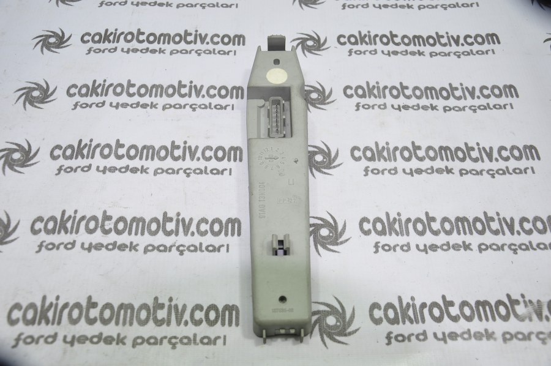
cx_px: 276
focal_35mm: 38
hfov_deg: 51.3
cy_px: 183
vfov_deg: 35.4
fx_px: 573
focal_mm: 25
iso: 200
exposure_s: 1/40
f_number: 5
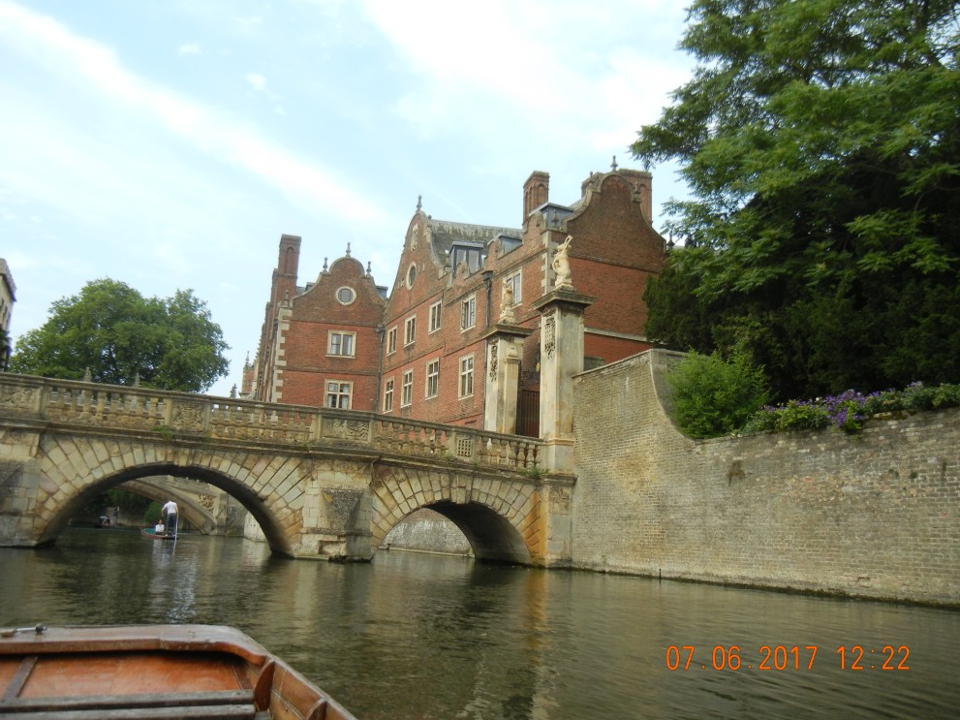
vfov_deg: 45.4
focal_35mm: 31
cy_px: 363
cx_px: 475
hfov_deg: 58.4
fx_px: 860
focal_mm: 5.4
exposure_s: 1/478
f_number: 3.5
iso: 160
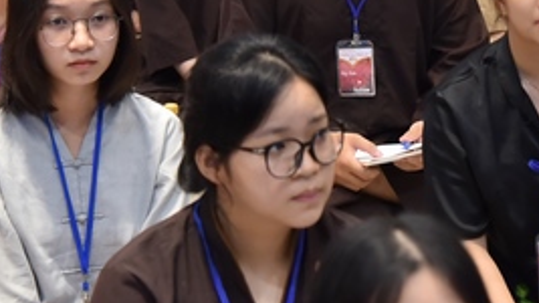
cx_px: 345
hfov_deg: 13.6
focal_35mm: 158
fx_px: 2257
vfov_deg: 7.6
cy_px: -75
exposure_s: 1/125
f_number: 5
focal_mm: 62
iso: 2000
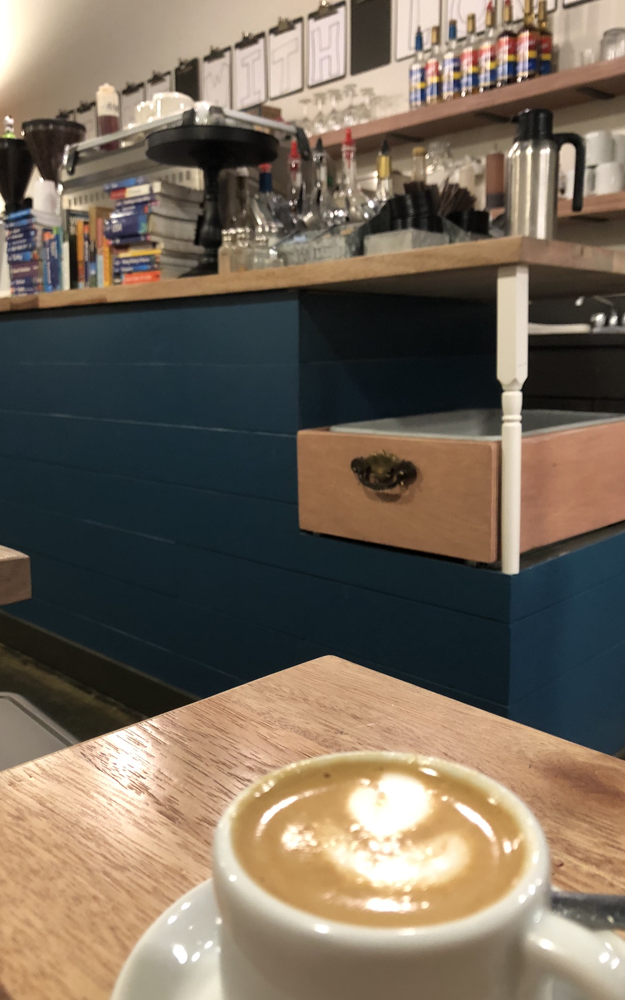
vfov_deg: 61.2
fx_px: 845
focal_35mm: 31
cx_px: 272
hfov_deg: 40.5
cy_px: 521
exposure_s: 1/11
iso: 100
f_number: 1.8
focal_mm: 3.99
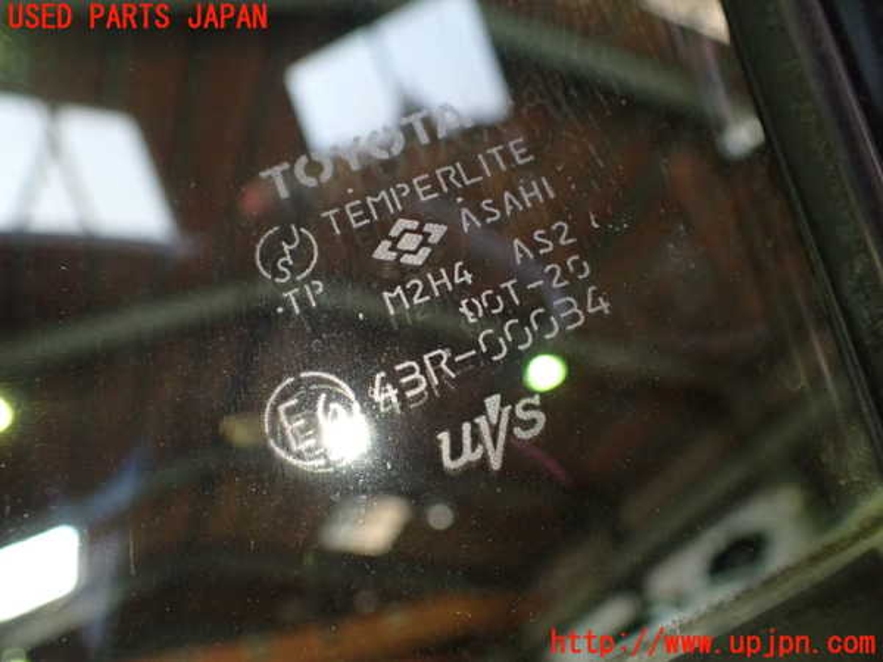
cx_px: 442
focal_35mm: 30
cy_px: 331
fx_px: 765
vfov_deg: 46.8
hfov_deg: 60.0
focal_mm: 5.4
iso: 400
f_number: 2.3
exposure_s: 1/125
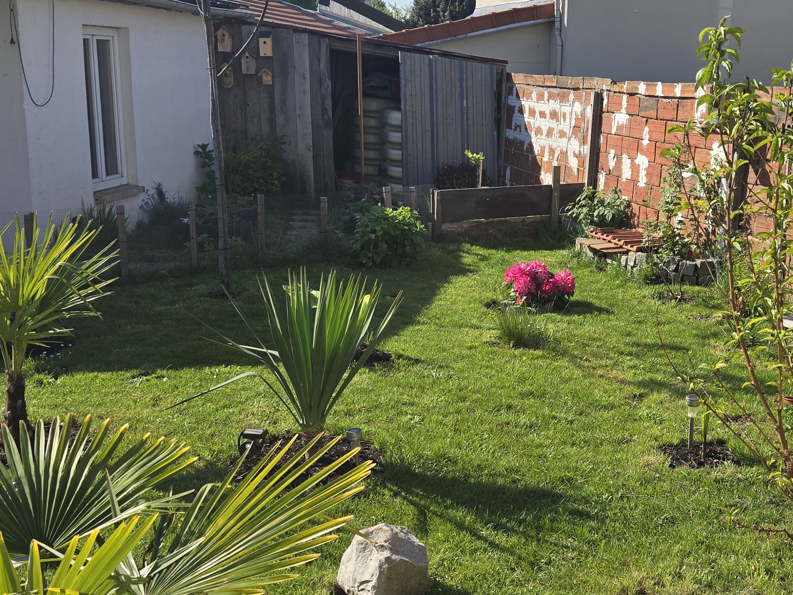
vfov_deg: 31.5
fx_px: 1054
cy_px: 297
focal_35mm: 46
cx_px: 513
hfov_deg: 40.8
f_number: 1.8
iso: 50
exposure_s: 1/2921
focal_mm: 5.4
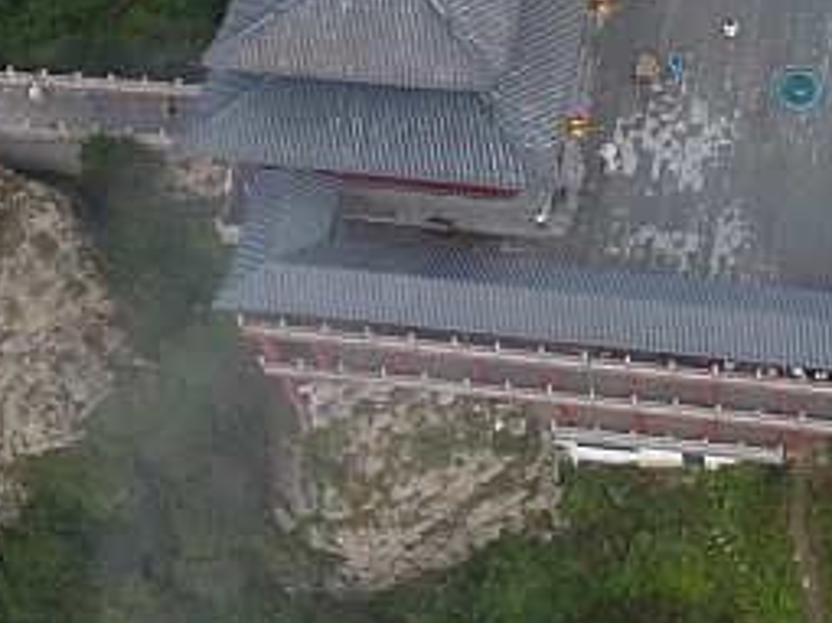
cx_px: 865
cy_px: -7
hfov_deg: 20.1
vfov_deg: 15.4
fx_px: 2258
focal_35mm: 94
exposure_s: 1/529
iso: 100
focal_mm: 3.61
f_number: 2.8
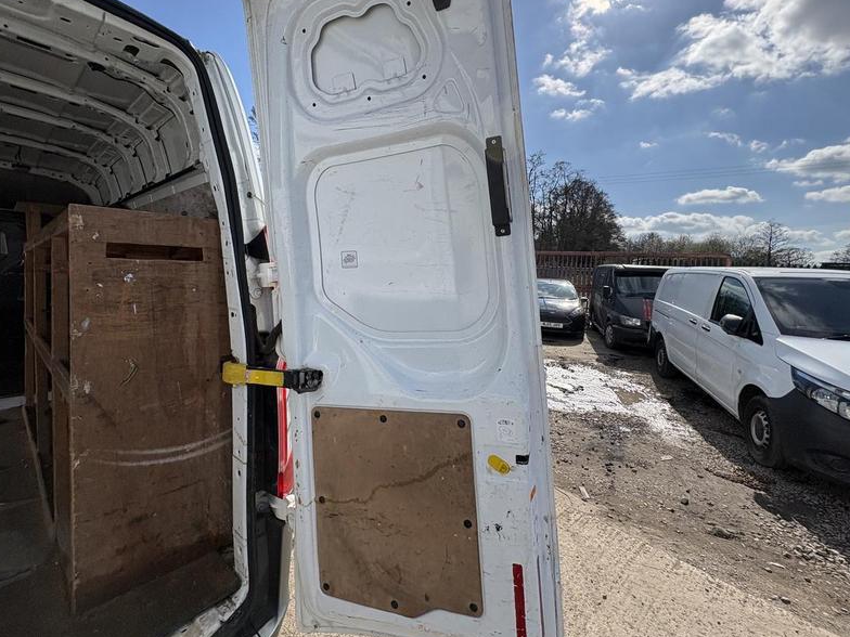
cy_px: 286
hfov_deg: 94.4
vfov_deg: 77.9
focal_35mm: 16
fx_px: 393
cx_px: 408
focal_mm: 2.22
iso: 50
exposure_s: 1/2494
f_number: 2.2
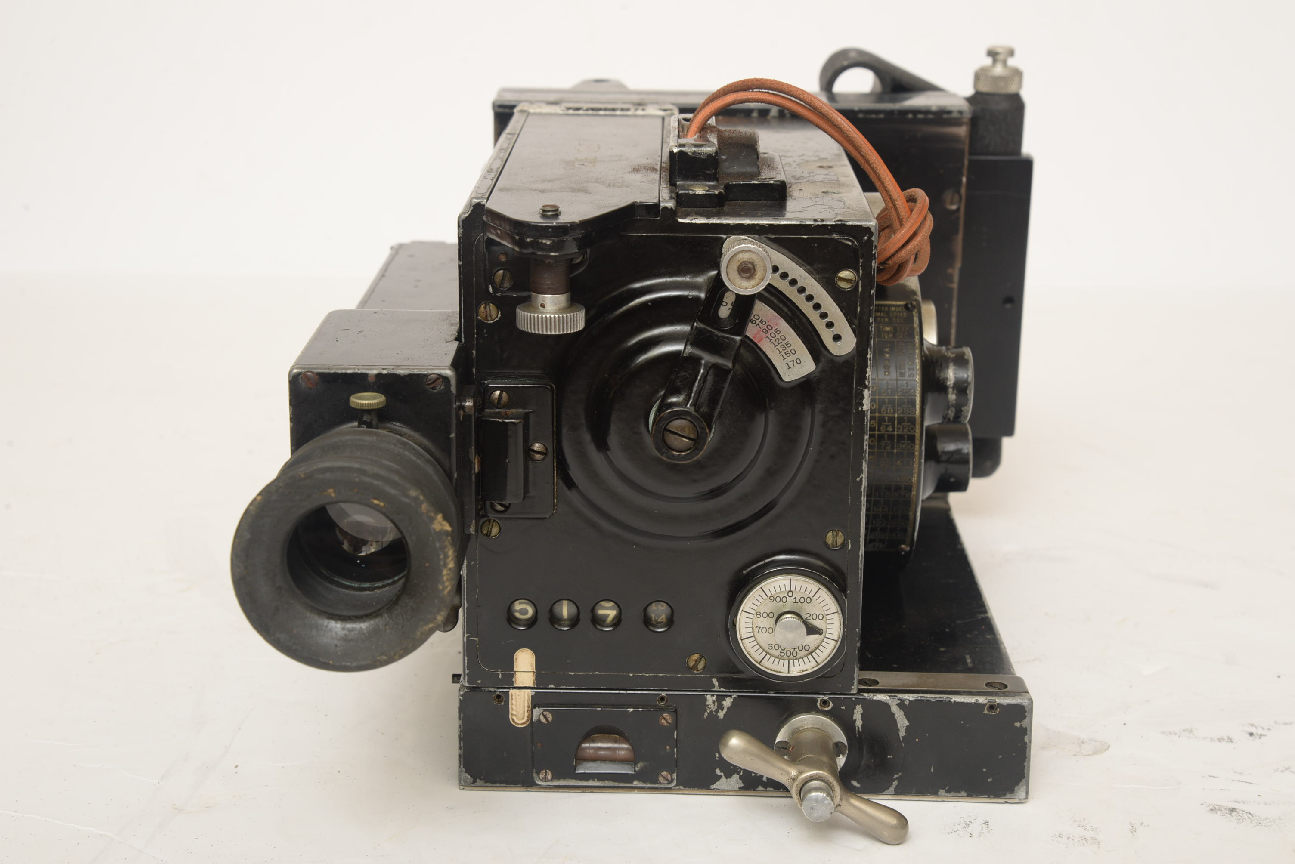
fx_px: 2339
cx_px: 648
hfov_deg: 30.9
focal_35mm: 65
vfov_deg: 20.9
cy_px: 432
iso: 400
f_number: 11
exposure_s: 1/125
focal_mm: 65
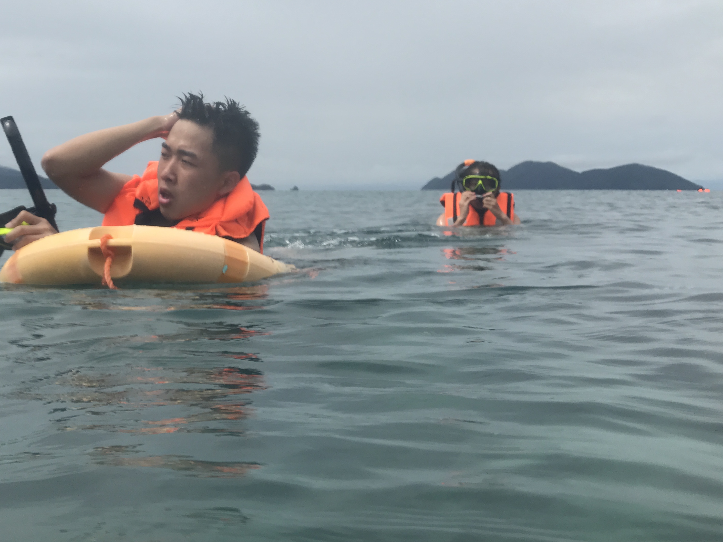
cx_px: 272
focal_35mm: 40
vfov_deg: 36.0
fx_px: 836
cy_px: 253
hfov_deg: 46.4
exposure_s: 1/3546
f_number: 1.8
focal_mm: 3.99
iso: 20
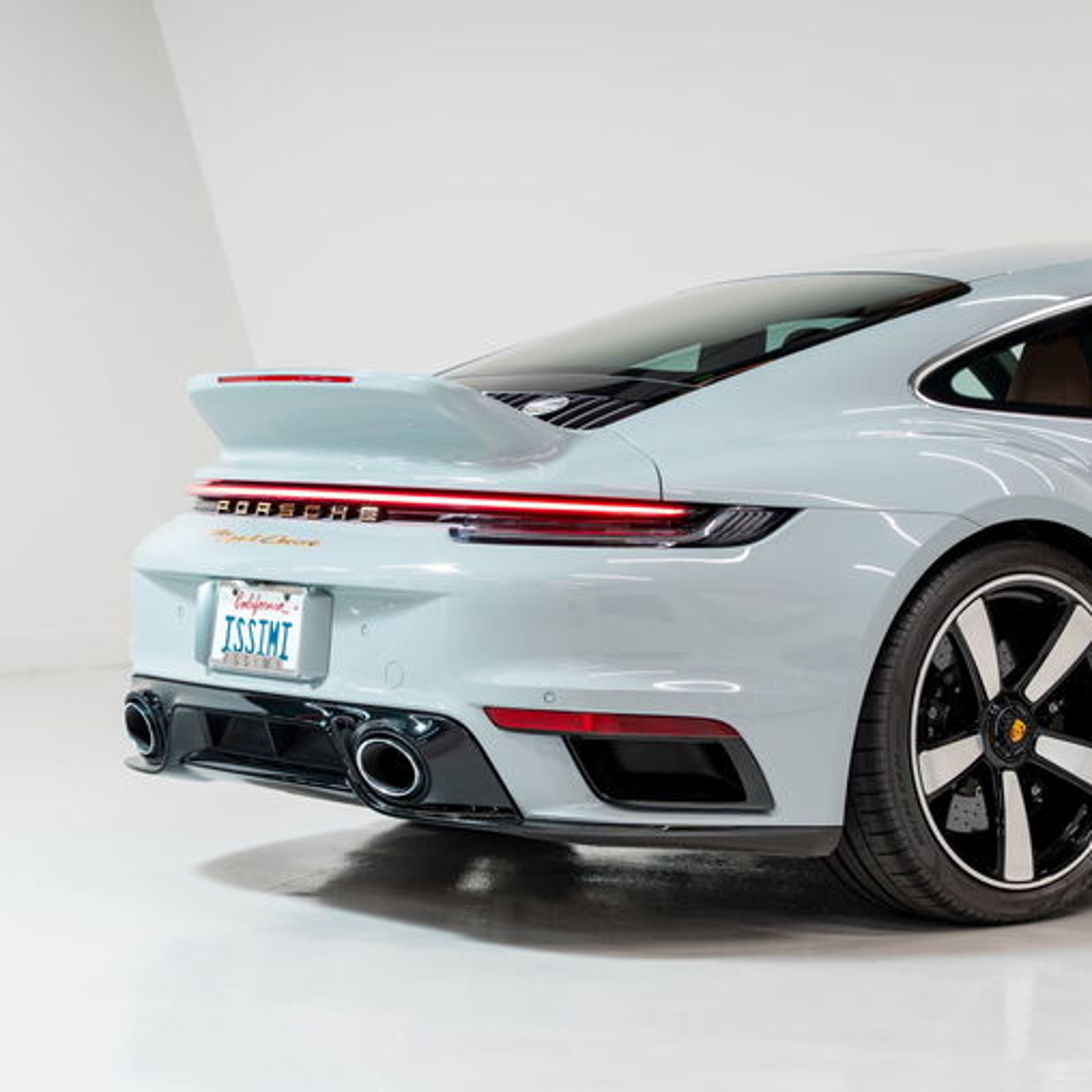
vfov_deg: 19.3
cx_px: 705
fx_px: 3212
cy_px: 546
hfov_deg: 19.2
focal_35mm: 90
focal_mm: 70
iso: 400
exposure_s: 1/4
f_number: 6.3
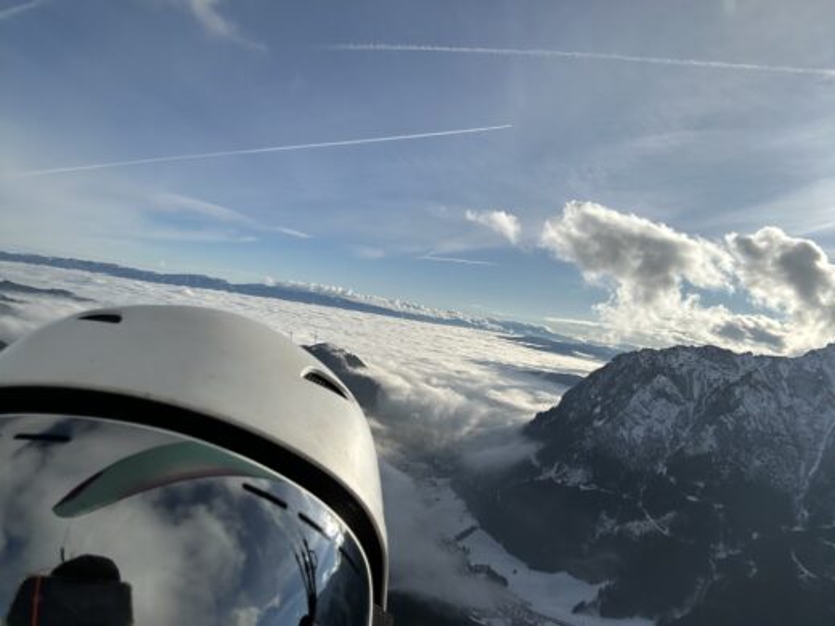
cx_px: 418
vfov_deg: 58.9
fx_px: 555
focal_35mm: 23
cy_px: 313
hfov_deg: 73.9
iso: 25
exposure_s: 1/3571
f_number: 1.9
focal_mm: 2.69
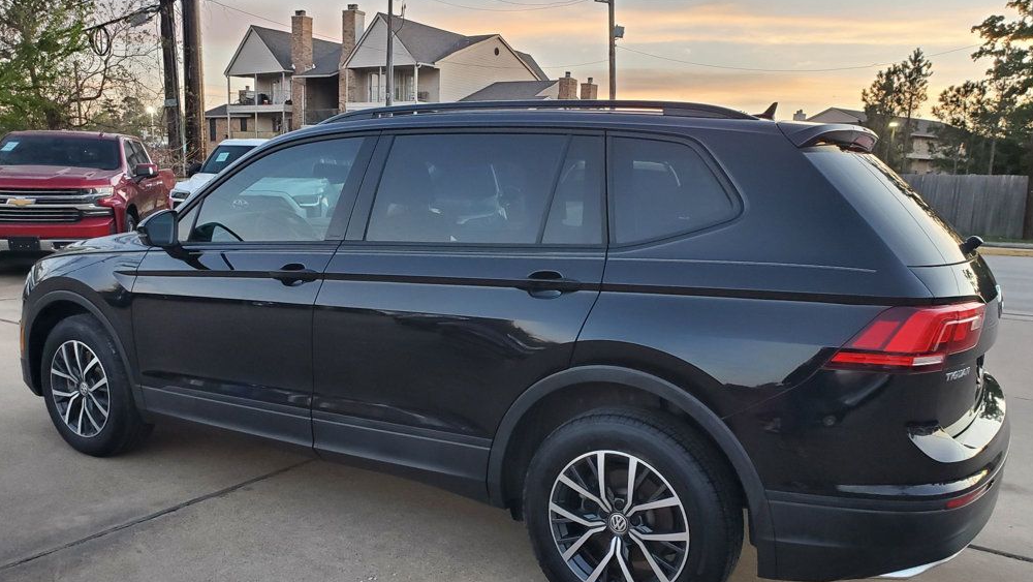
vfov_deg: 40.0
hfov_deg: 66.1
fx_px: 795
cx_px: 510
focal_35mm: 29
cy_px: 359
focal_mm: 4.3
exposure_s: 1/86
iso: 320
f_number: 2.4
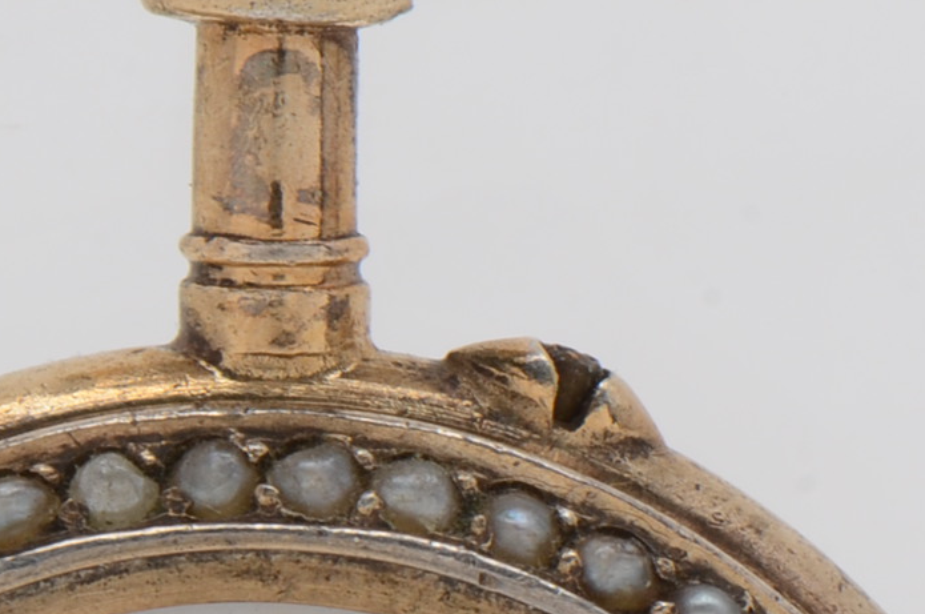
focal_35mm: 452
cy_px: 1075
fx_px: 11589
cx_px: 313
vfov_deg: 3.0
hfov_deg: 4.6
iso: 200
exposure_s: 1/125
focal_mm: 85
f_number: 18
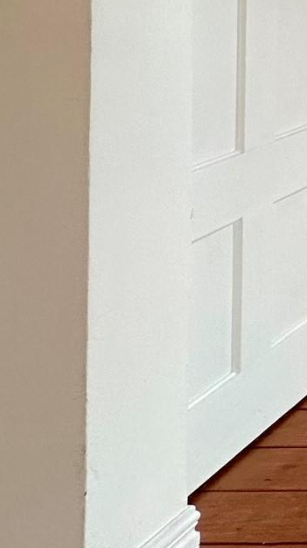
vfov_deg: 34.8
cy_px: -73
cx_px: 853
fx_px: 724
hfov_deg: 12.7
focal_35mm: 50
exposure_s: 1/99
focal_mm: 2.22
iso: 64
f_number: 2.2
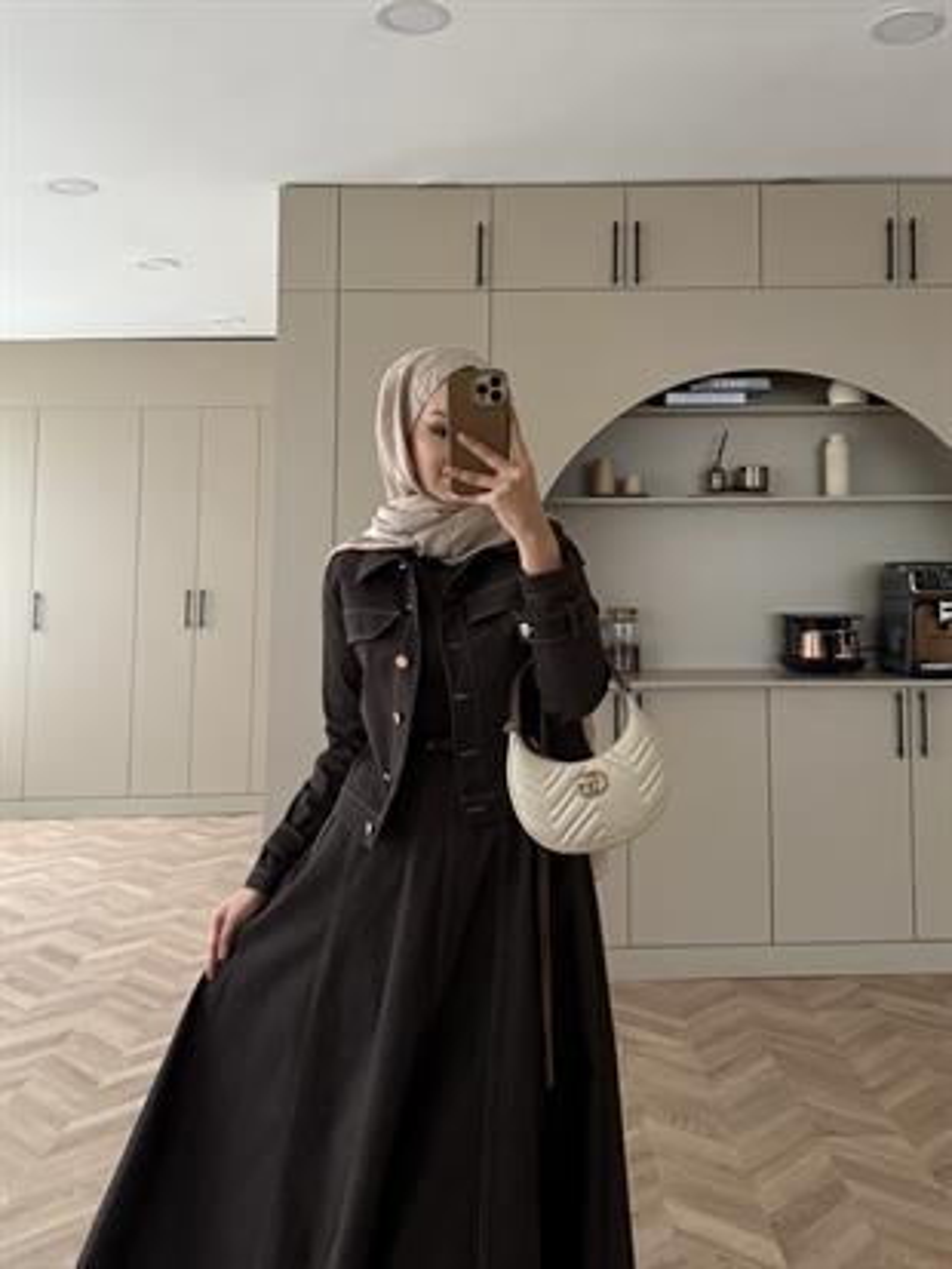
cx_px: 476
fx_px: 880
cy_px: 634
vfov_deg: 71.6
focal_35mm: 24
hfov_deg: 56.8
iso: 400
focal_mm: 6.76
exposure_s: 1/60
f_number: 1.78
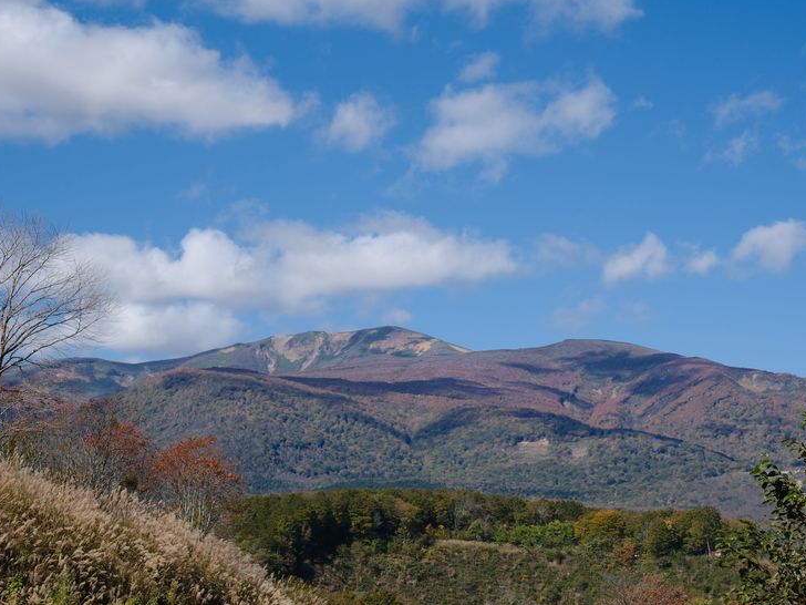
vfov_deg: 16.2
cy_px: 302
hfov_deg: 21.5
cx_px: 411
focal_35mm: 91
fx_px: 2119
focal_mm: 55
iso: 125
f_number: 11
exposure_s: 1/125
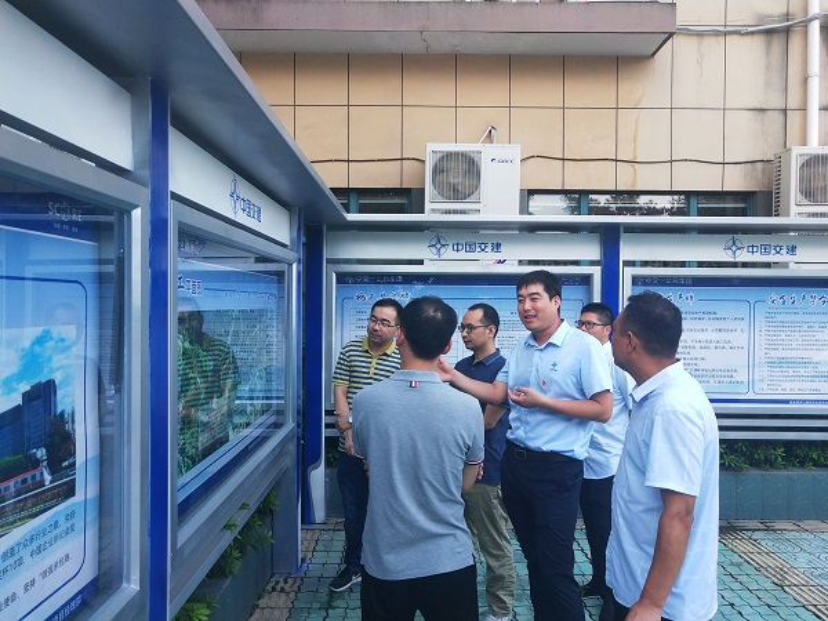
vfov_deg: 46.8
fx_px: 718
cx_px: 414
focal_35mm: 30
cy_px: 310
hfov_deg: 60.0
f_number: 1.8
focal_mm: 3.95
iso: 50
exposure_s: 1/139
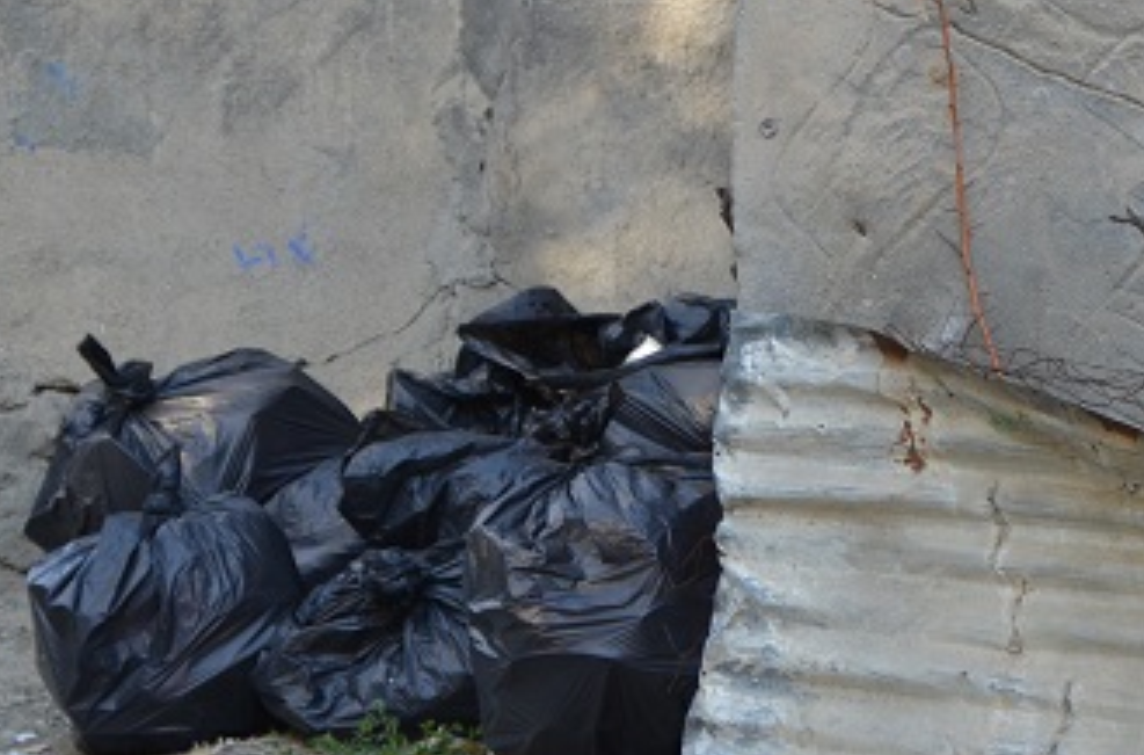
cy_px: 611
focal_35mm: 260
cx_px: 619
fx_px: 8235
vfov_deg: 5.2
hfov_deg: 7.9
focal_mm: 85
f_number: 6.3
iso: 640
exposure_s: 1/160
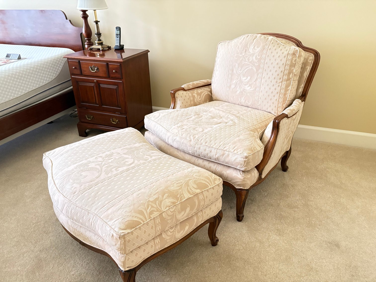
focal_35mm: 26
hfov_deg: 67.3
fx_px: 282
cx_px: 188
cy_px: 141
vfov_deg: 53.1
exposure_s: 1/40
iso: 500
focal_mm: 5.96
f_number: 1.6
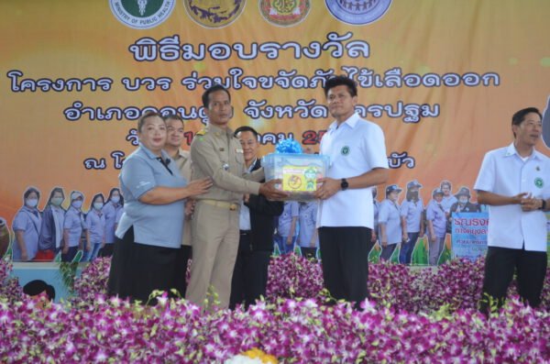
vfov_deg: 19.6
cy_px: 182
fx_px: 1052
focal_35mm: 69
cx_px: 275
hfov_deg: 29.3
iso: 400
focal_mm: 46
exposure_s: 1/125
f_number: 5.6
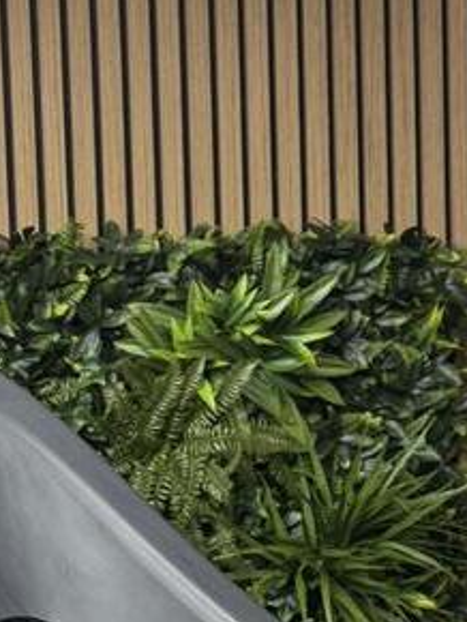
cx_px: 31
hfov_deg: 11.9
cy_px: 776
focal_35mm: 124
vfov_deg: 15.2
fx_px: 2227
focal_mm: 6.76
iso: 80
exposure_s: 1/100
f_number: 1.78
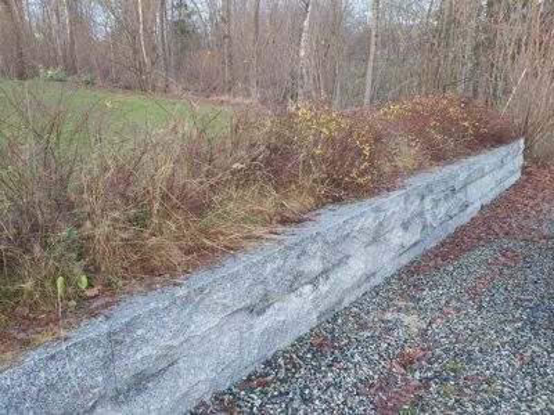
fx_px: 416
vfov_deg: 53.1
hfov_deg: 67.3
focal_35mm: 26
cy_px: 208
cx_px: 277
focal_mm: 3.92
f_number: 1.7
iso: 80
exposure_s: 1/100
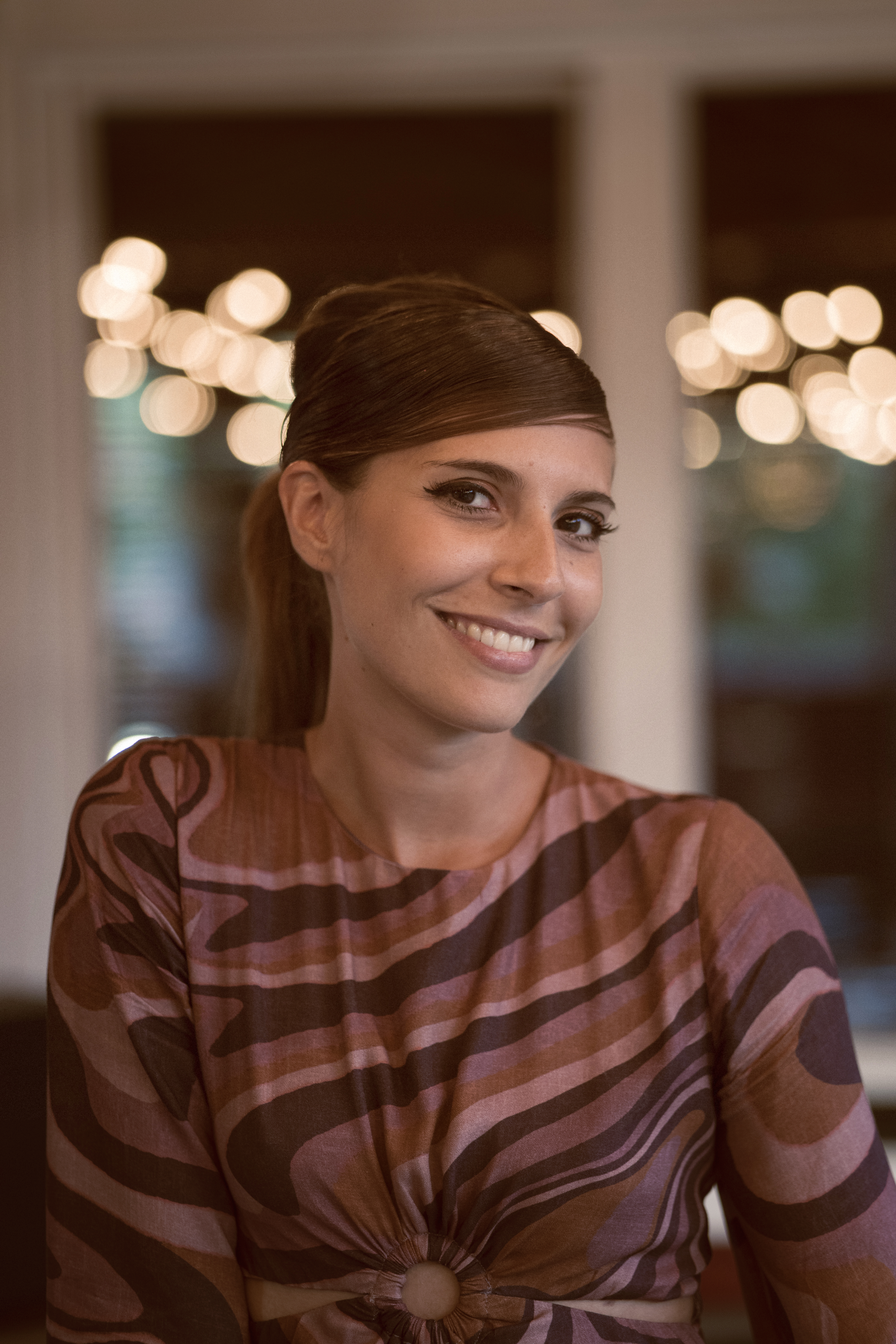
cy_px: 672
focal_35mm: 75
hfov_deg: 18.2
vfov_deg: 27.0
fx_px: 2800
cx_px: 448
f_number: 1.8
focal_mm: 75
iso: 1250
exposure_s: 1/200
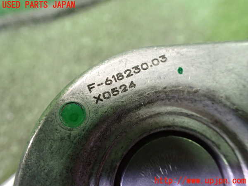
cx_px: 124
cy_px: 93
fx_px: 215
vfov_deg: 46.8
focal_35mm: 30
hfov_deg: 60.0
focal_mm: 5.4
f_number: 2.3
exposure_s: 1/60
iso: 800
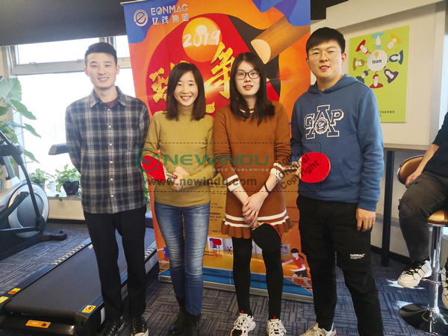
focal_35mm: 27
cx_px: 224
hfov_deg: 65.3
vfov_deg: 51.4
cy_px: 168
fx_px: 349
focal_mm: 3.95
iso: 400
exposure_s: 1/100
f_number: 1.6
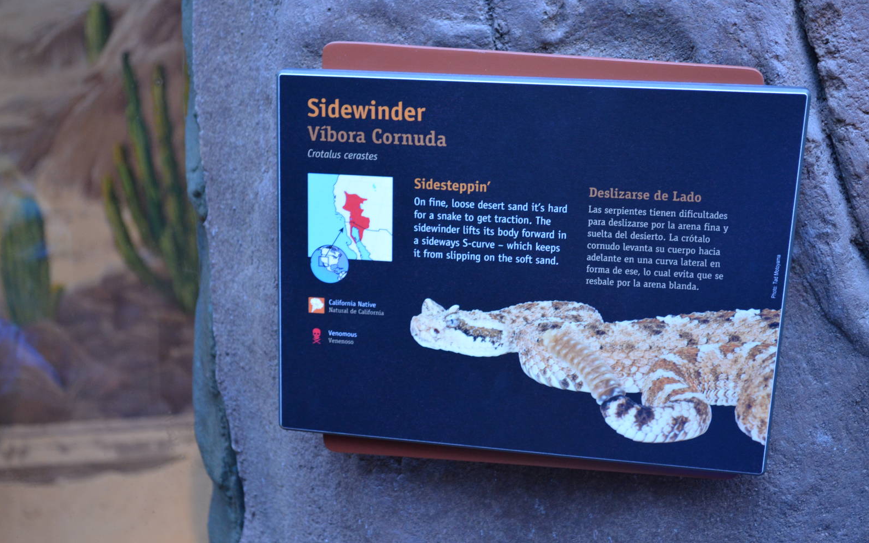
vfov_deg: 18.4
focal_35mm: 71
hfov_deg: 29.0
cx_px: 438
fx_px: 1682
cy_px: 268
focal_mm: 46
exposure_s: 1/30
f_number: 5.3
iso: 800
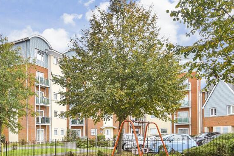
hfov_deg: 48.4
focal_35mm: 39
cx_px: 73
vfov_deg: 32.7
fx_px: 254
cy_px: 136
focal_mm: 14
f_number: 8
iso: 160
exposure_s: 1/125
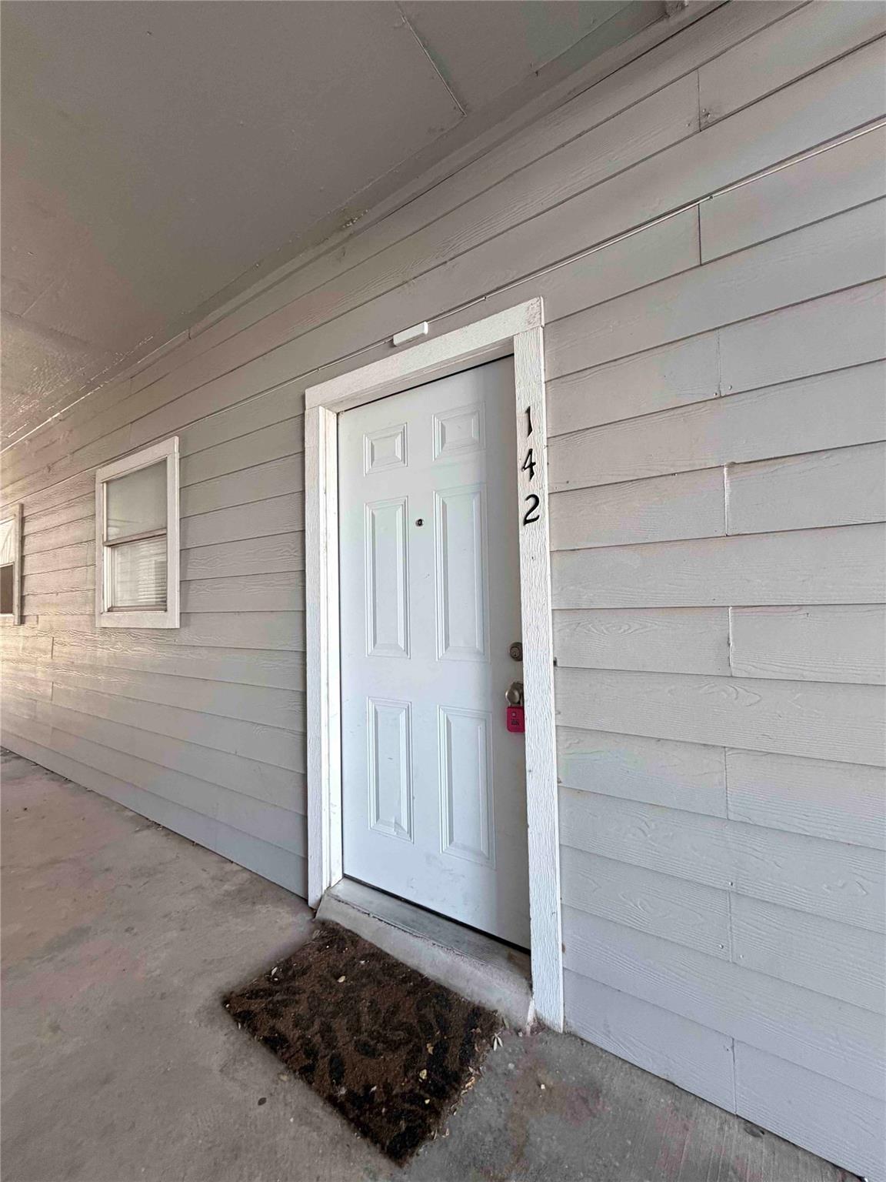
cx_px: 443
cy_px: 591
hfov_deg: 85.7
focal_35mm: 14
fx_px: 478
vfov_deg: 102.1
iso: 320
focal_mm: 2.22
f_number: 2.2
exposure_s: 1/96
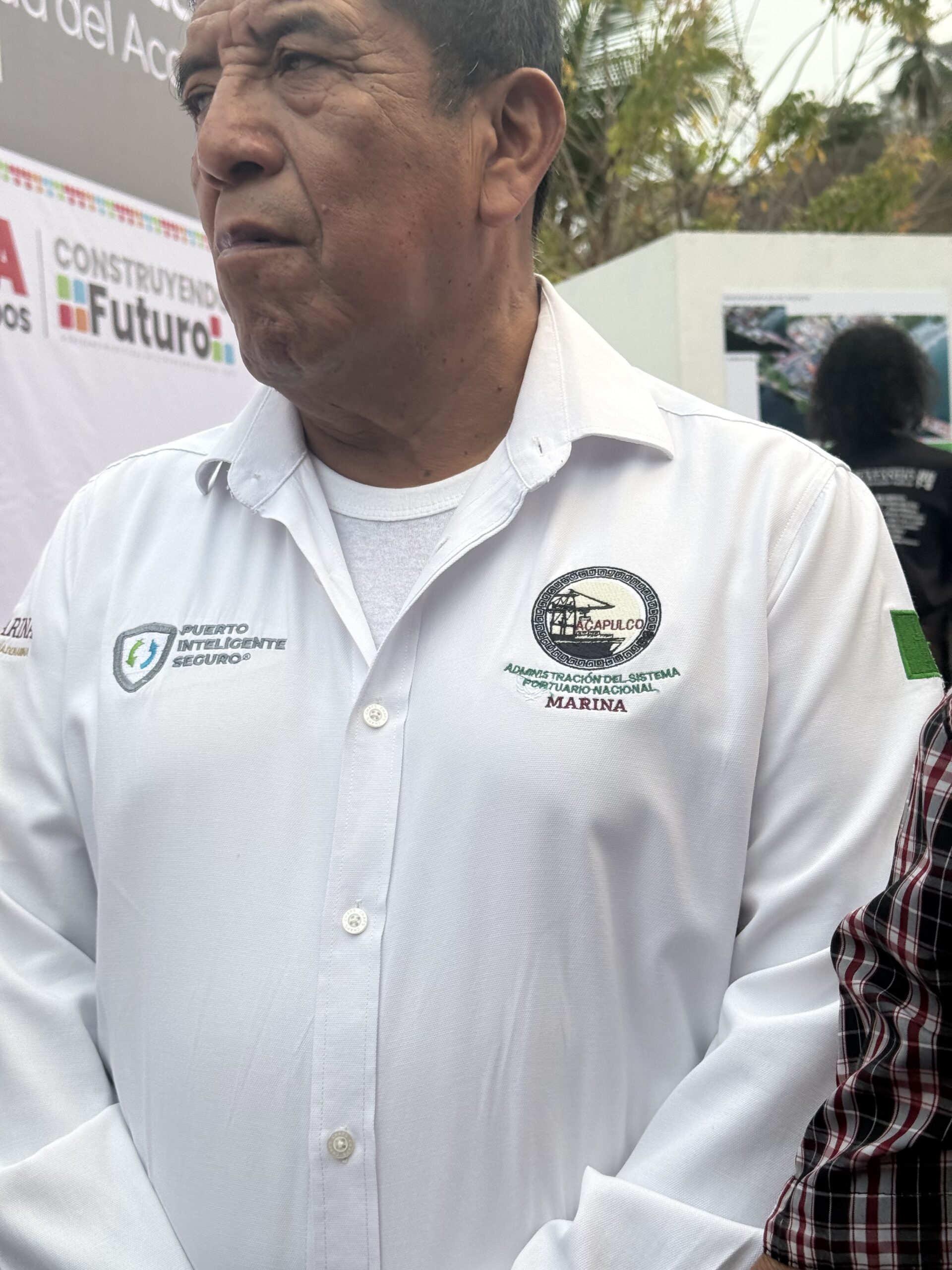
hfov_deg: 30.3
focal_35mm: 48
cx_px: 476
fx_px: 1760
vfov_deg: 39.7
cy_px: 635
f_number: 1.78
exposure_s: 1/163
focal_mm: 6.76
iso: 64
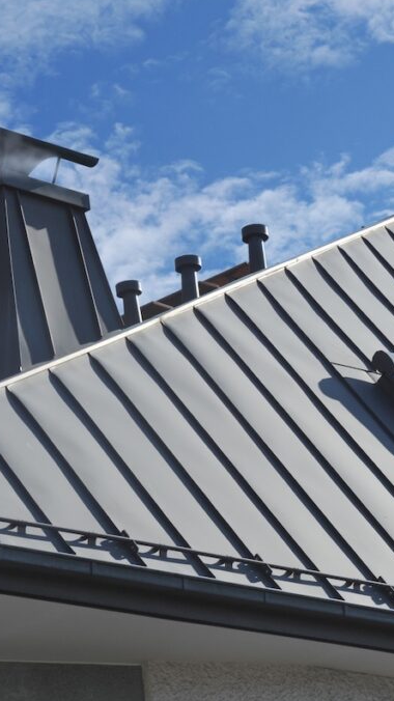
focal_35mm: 119
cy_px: 350
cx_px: 141
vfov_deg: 18.0
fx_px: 2211
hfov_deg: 10.2
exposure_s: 1/1000
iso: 640
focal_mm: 75
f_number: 11
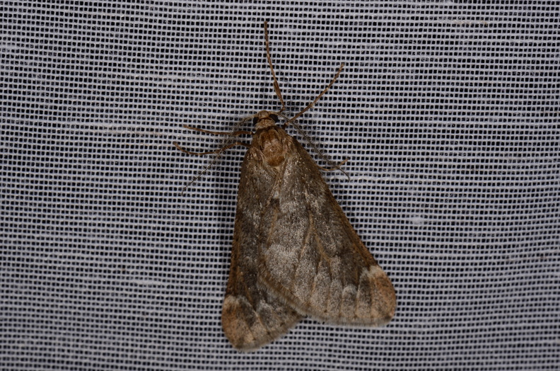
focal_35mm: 128
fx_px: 1979
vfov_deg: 10.7
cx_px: 280
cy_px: 186
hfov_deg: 16.1
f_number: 25
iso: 100
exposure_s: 1/60
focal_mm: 85
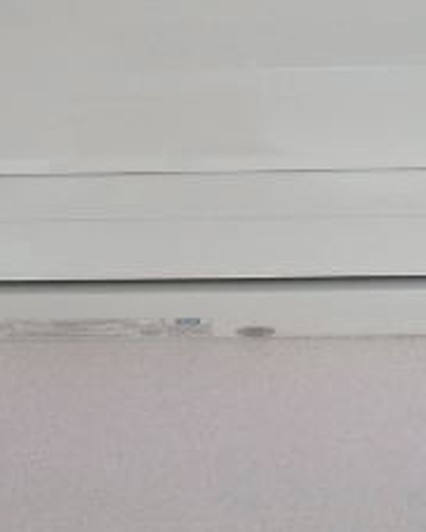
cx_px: 188
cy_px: 164
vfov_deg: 32.6
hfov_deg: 26.7
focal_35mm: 57
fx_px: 898
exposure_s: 1/40
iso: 800
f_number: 3
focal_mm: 4.24
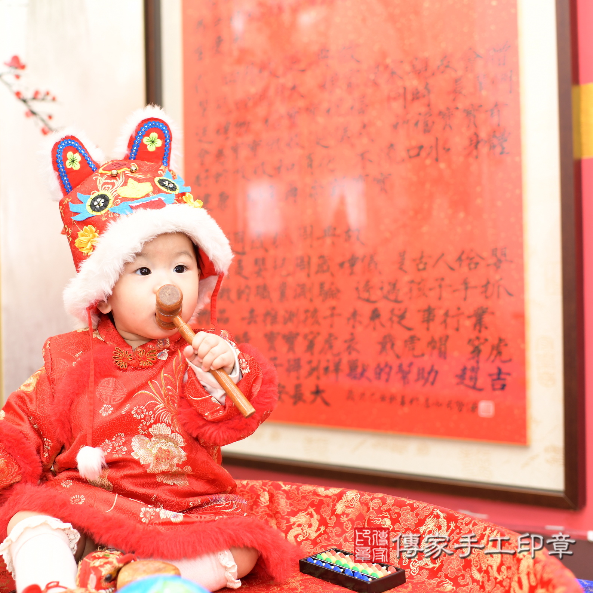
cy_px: 295
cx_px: 170
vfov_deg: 37.6
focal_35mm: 45
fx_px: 872
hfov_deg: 36.9
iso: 400
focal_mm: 35
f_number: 2.8
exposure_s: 1/200
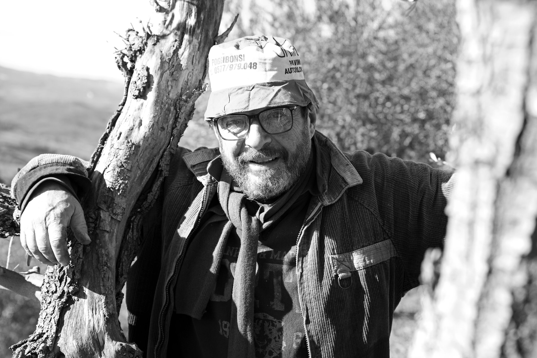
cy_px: 179
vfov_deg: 24.6
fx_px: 821
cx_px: 268
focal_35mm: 55
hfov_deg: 36.2
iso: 400
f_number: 5
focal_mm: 55
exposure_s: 1/400
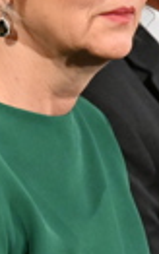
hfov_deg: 1.6
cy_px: 105
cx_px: 299
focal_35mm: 803
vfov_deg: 2.6
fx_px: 5561
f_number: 5
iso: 6400
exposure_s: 1/250
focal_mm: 150
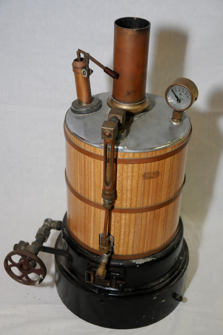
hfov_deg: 23.7
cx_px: 112
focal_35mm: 57
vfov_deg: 35.1
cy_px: 168
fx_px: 531
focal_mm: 38
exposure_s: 1/60
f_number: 5.6
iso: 1000
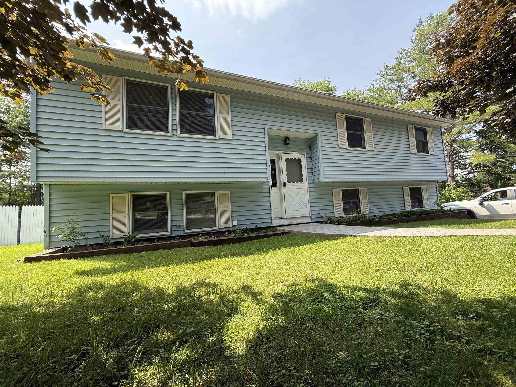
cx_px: 258
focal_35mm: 14
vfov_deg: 85.7
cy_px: 194
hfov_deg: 102.1
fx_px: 209
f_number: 2.2
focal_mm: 2.22
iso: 50
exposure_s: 1/359
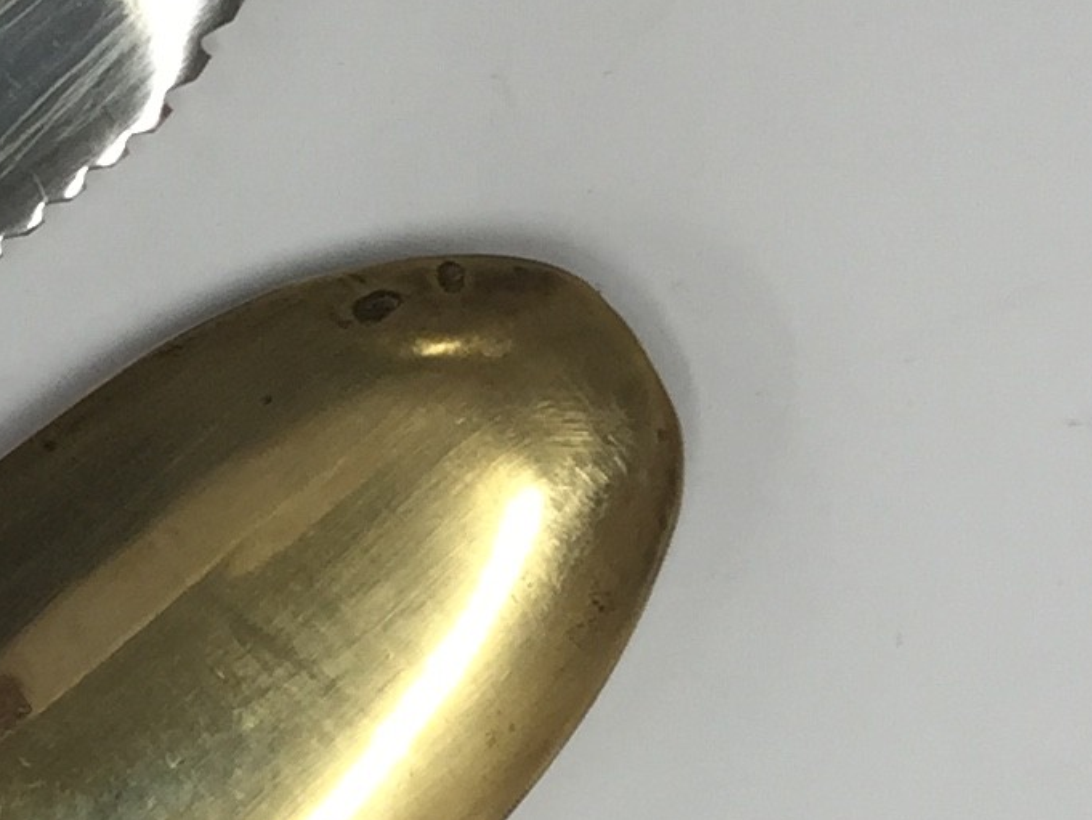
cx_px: -810
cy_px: 1496
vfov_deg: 10.1
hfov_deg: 13.0
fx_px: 4386
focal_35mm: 139
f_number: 2.2
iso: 32
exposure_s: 1/50
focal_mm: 4.15
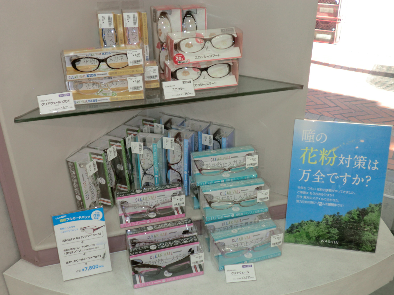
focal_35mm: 38
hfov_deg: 49.0
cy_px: 148
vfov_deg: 37.7
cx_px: 197
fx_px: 433
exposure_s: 1/60
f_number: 3.9
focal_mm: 6.9
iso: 100
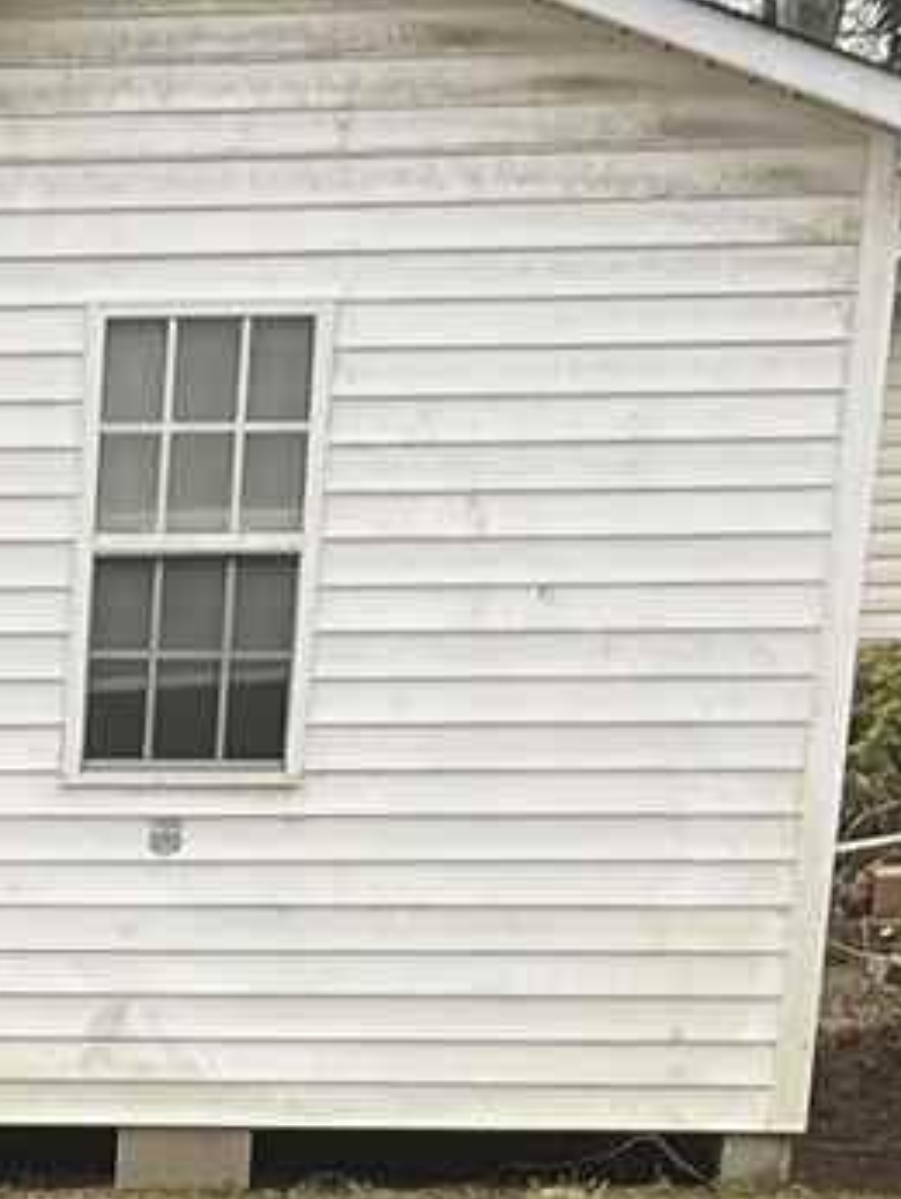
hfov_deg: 8.2
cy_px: 2713
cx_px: -915
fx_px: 5997
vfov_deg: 10.2
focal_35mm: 173
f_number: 1.6
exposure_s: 1/384
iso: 50
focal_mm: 5.1
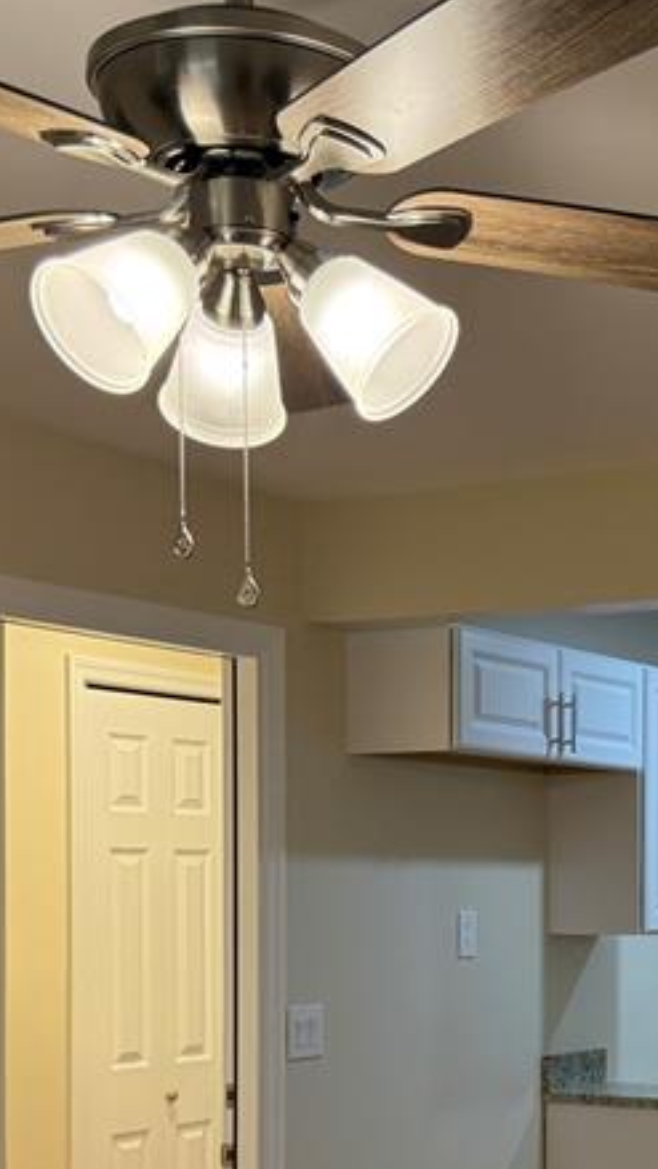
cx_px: 671
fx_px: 1892
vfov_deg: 33.4
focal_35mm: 61
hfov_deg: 19.1
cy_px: 927
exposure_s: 1/148
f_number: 1.78
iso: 200
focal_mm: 6.76
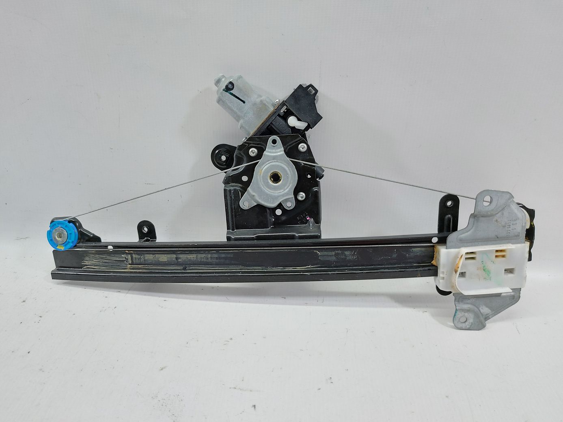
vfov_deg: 56.8
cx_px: 282
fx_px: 390
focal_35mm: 24
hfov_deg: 71.6
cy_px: 211
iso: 100
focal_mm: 5.23
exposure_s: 1/50
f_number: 1.8
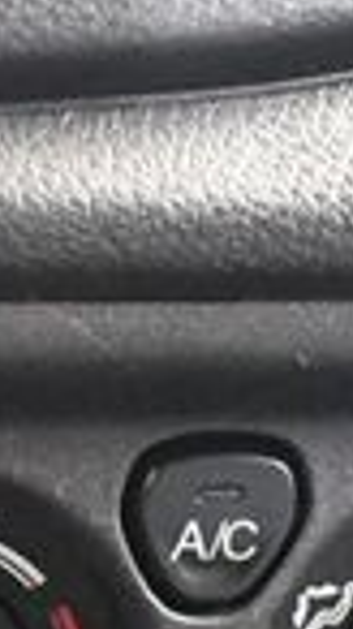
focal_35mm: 165
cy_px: 672
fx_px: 2749
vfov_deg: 12.8
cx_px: -56
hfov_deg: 7.3
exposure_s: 1/50
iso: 12800
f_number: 3.5
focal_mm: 18
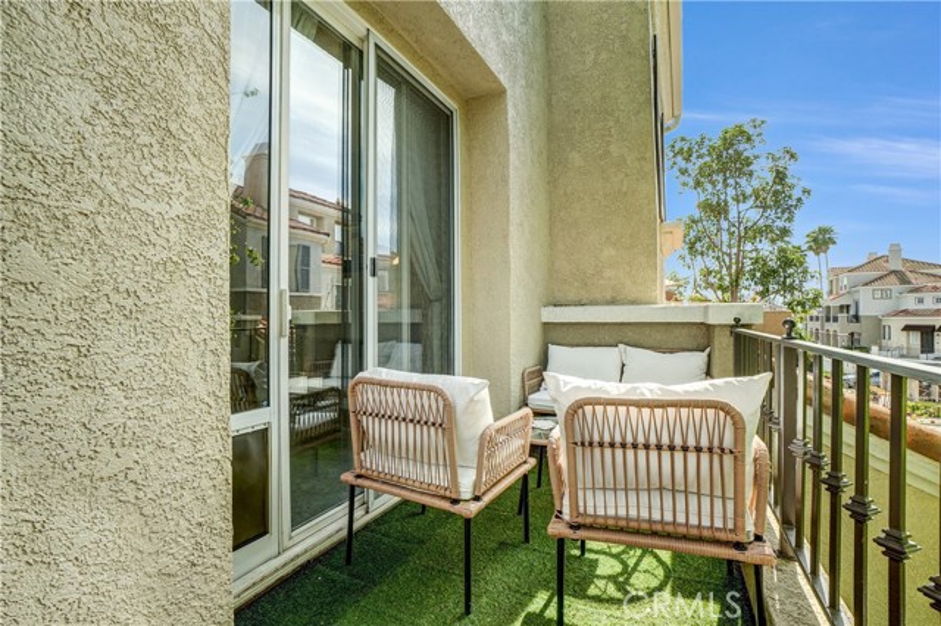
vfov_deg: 77.3
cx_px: 470
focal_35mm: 15
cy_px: 313
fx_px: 392
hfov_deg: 100.4
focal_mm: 10
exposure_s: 1/125
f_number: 9
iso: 400
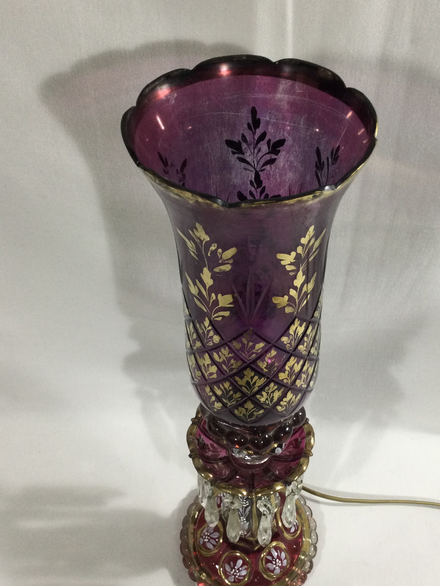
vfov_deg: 47.8
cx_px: 256
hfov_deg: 36.7
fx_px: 661
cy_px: 324
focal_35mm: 39
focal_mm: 3.3
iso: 32
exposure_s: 1/33
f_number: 2.4
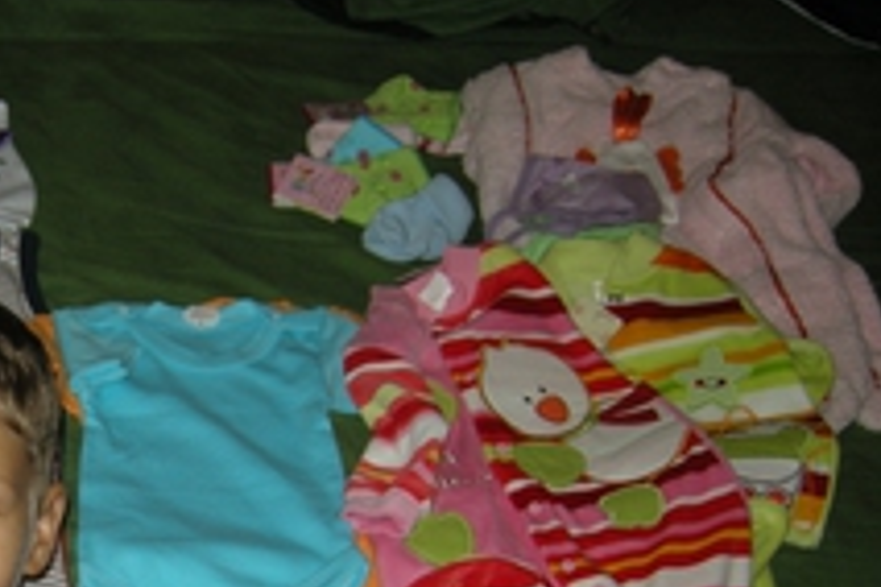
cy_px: 657
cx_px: -8
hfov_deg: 25.0
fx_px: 1884
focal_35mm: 77
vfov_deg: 17.1
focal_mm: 7.5
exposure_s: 1/60
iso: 64
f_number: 2.7
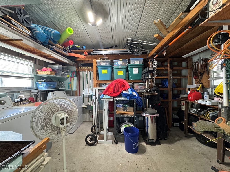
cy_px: 86
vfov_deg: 85.7
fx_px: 93
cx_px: 115
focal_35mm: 14
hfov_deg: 102.1
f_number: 2.2
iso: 250
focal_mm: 2.22
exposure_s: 1/60
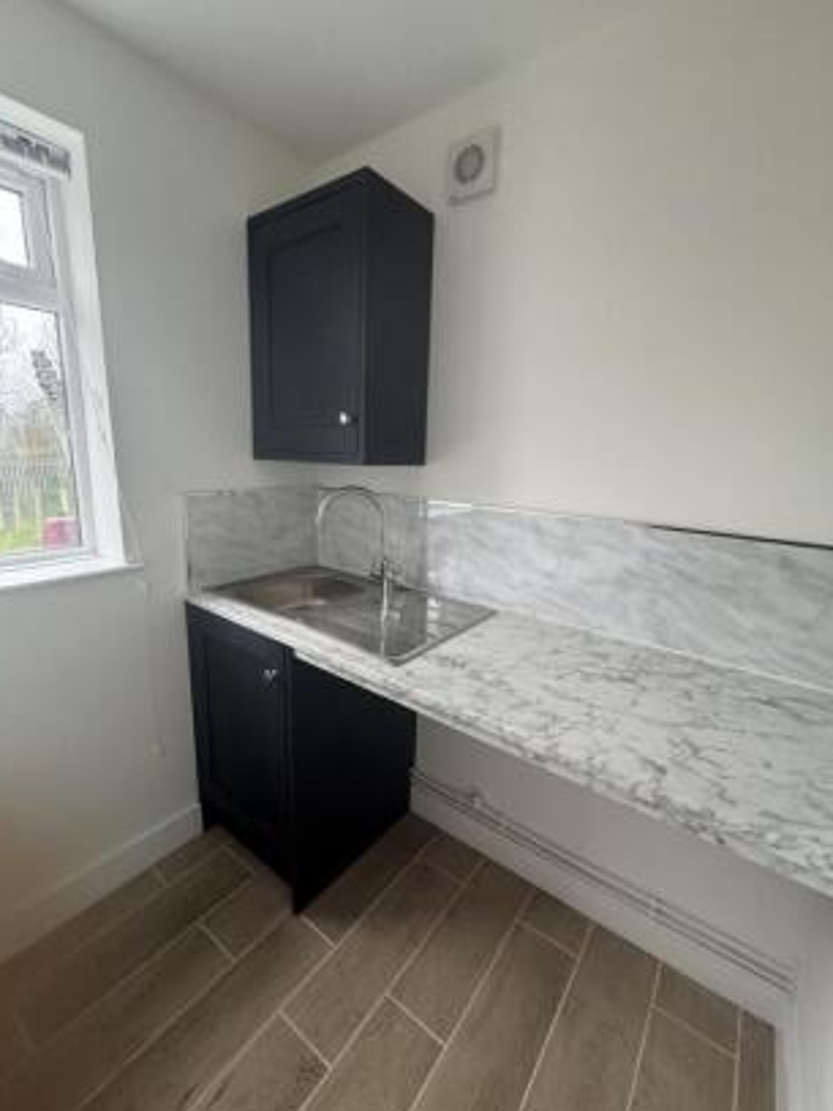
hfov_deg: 81.7
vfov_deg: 98.2
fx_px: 481
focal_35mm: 15
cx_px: 416
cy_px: 546
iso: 400
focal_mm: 2.22
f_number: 2.2
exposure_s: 1/60
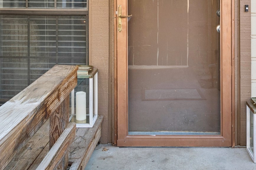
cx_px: 182
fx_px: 334
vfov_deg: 26.7
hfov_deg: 41.1
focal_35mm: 47
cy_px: -8
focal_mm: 20
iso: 800
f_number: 11
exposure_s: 1/40
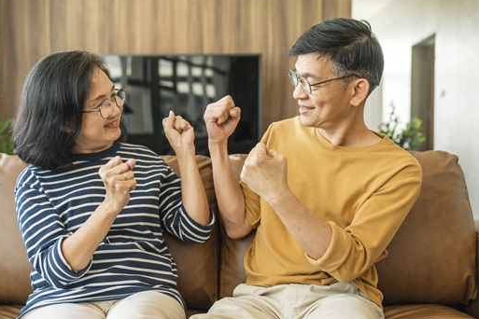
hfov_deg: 41.1
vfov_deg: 28.1
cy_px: 173
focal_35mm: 48
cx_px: 232
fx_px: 639
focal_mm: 41
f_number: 2.8
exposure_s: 1/250
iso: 400
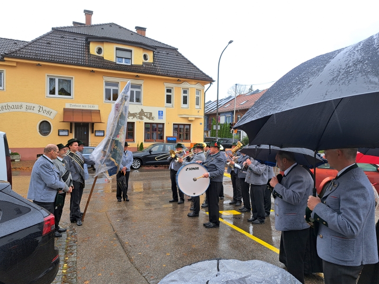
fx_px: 263
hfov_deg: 71.6
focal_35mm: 24
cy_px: 142
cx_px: 190
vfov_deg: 56.8
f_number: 1.8
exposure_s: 1/144
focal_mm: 5.23
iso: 50
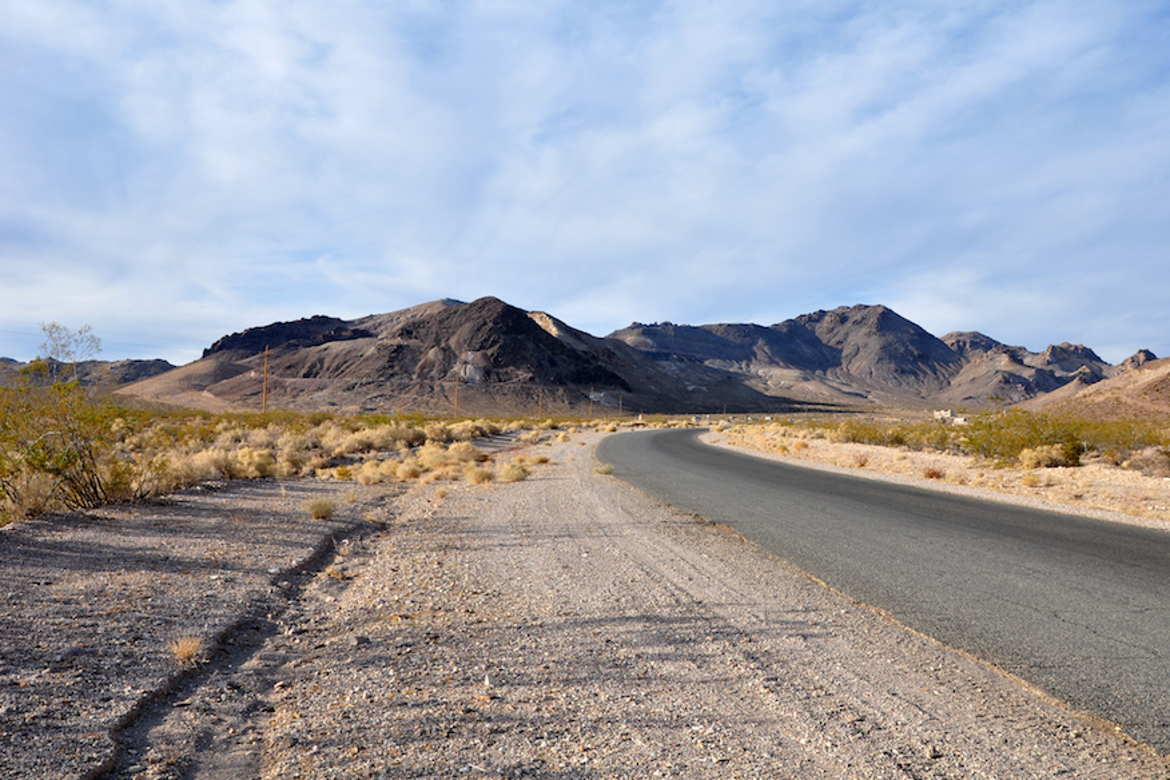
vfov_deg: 35.9
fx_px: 1202
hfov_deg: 51.9
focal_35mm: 37
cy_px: 393
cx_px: 600
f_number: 10
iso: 220
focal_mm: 24
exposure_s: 1/250
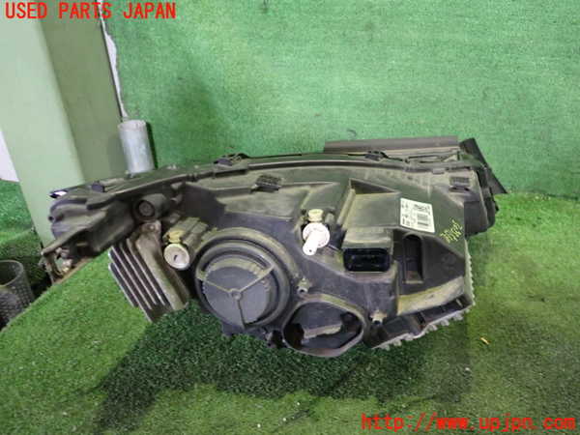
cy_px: 218
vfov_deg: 46.8
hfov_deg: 60.0
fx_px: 503
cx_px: 290
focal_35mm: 30
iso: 800
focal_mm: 5.4
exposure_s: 1/30
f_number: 2.3
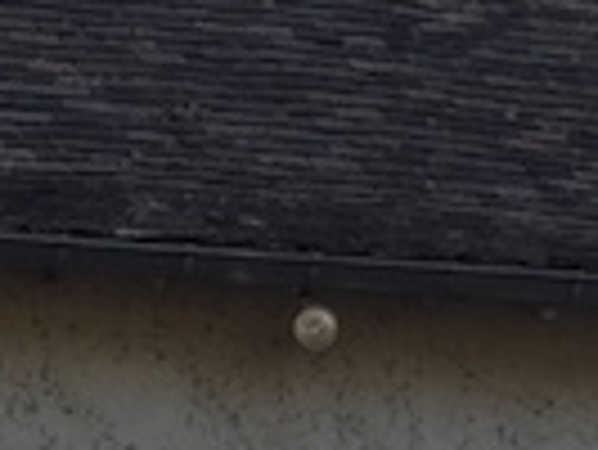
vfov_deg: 7.3
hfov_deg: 9.9
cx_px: 555
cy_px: 801
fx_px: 3424
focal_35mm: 198
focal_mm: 4.15
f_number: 2.2
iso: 32
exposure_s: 1/775
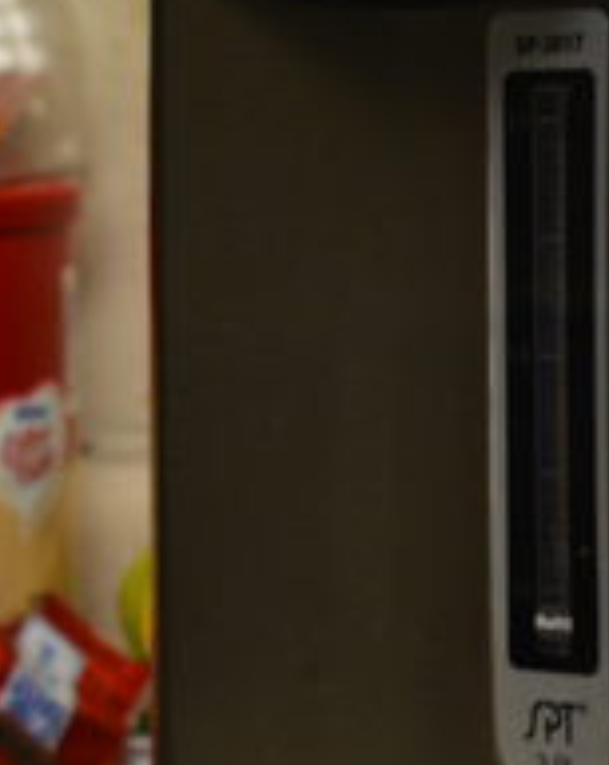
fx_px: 7249
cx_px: -860
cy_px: 460
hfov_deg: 4.7
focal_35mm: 321
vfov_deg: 6.0
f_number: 5.6
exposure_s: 1/200
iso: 400
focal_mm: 82
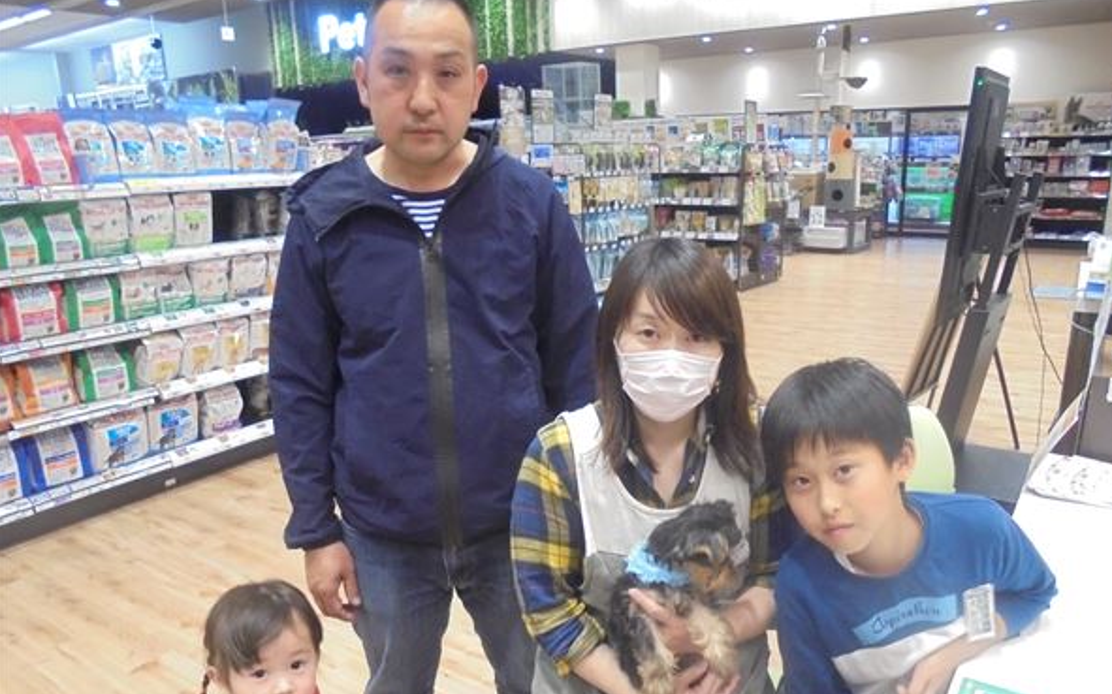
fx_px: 848
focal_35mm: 28
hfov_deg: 66.5
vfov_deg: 44.3
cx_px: 561
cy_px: 410
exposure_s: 1/30
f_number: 3.5
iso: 400
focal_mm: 4.6
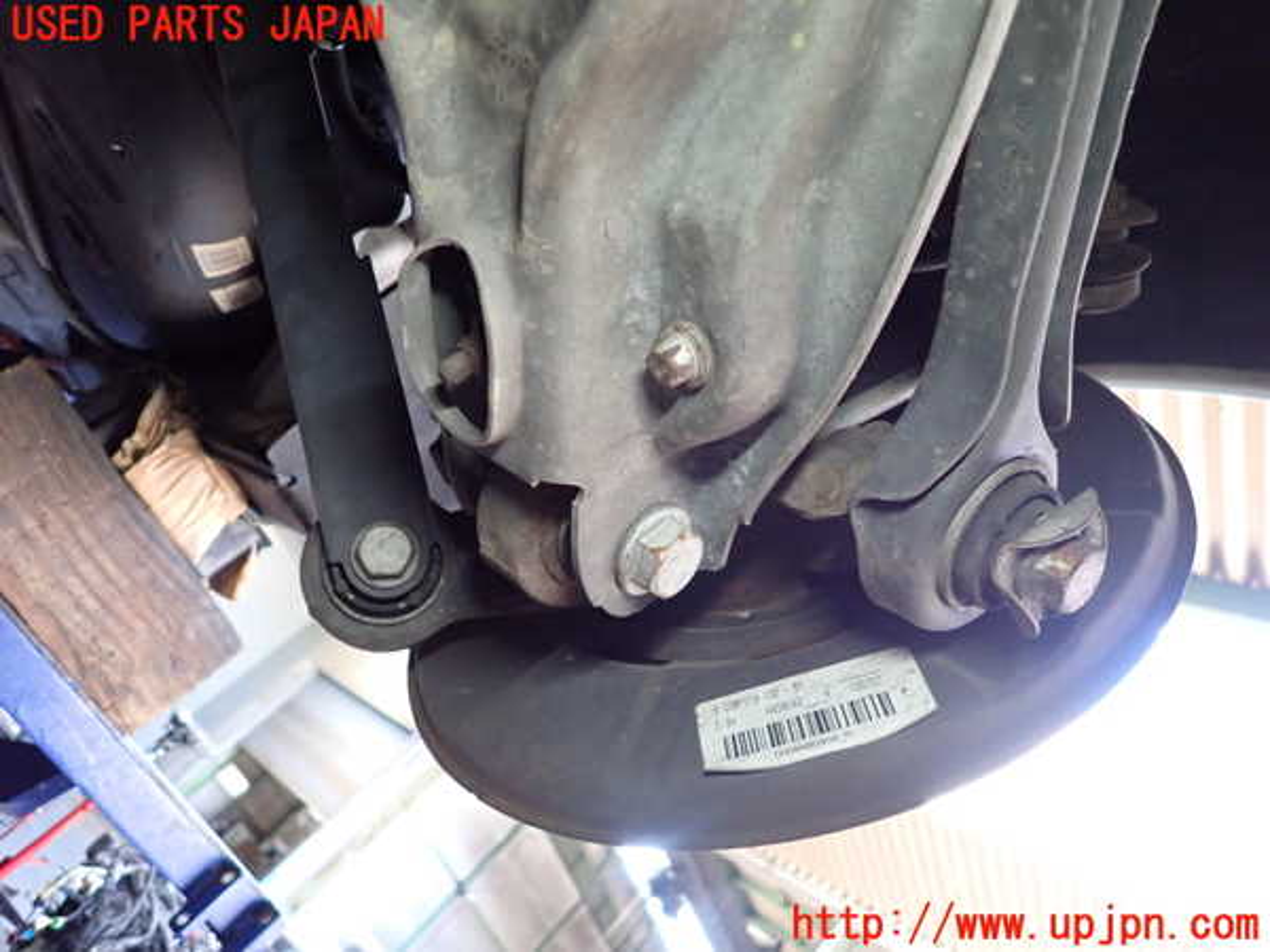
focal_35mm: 25
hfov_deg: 69.4
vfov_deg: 54.9
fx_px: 917
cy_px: 476
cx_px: 635
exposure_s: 1/80
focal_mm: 4.5
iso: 640
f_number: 2
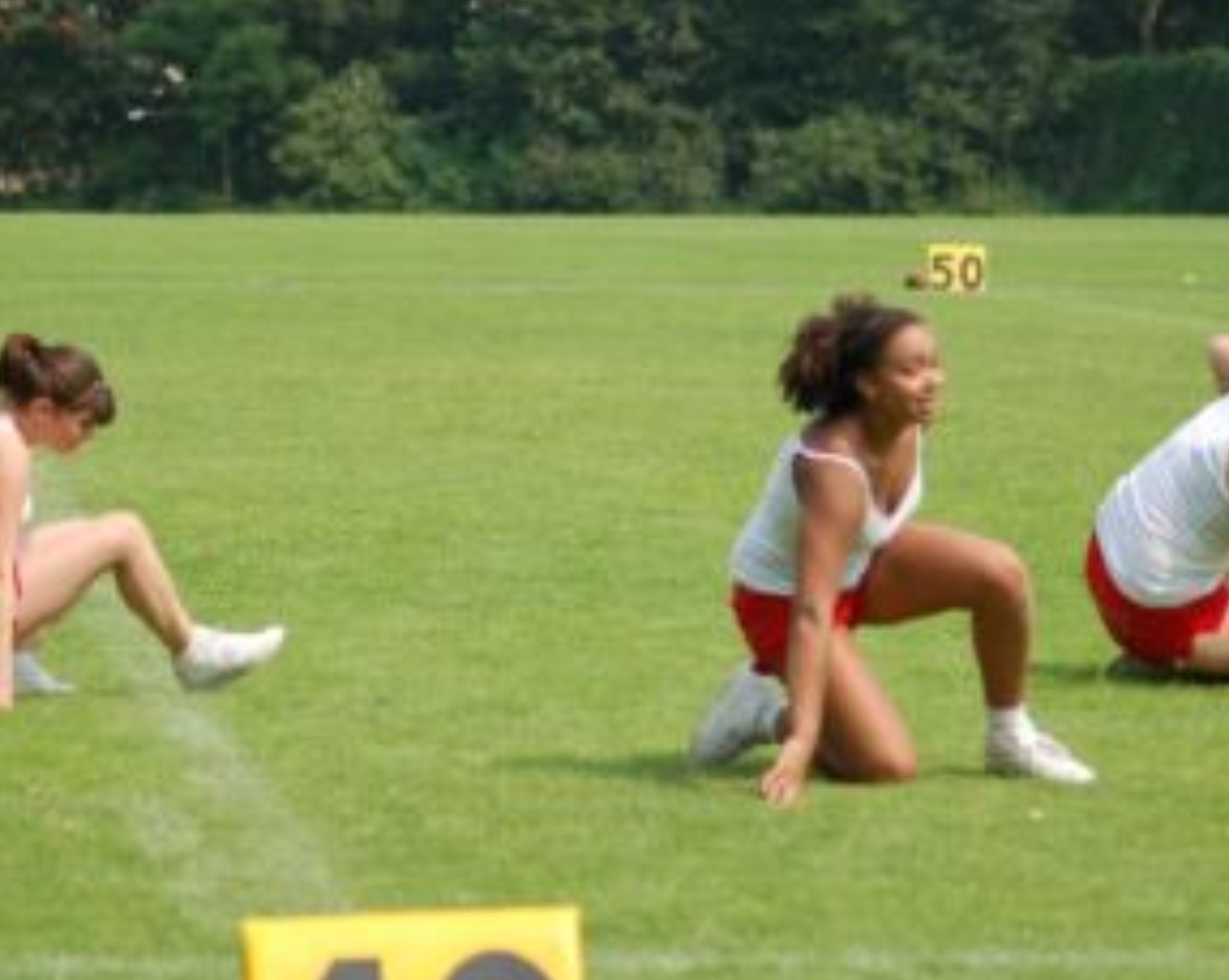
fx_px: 8067
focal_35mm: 222
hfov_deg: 8.7
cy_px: 359
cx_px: 585
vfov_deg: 7.0
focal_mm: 100
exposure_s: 1/1250
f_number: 4.5
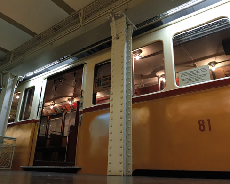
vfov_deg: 44.5
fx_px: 225
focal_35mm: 33
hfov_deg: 54.2
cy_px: 92
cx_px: 116
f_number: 2.2
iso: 200
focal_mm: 4.73
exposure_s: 1/33
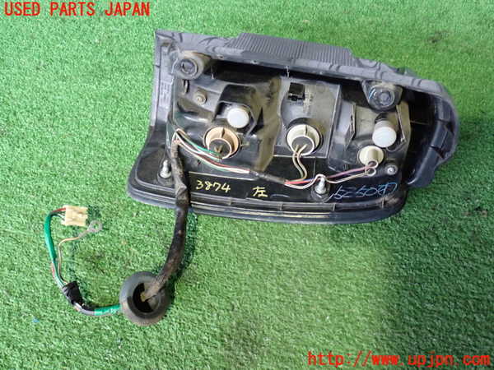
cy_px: 185
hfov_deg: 49.0
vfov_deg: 37.7
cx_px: 247
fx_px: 542
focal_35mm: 38
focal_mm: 6.83
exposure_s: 1/30
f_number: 2.7
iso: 800
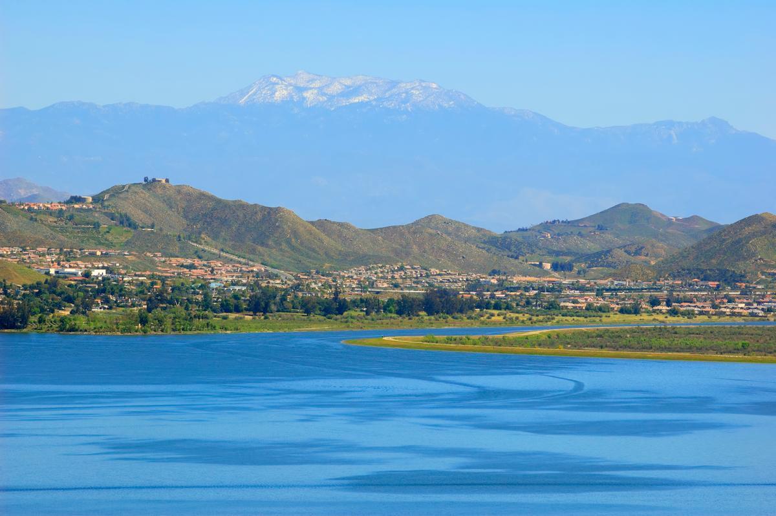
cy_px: 258
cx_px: 388
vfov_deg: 7.3
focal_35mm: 188
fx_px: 4038
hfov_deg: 11.0
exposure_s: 1/800
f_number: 7.1
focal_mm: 125
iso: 200
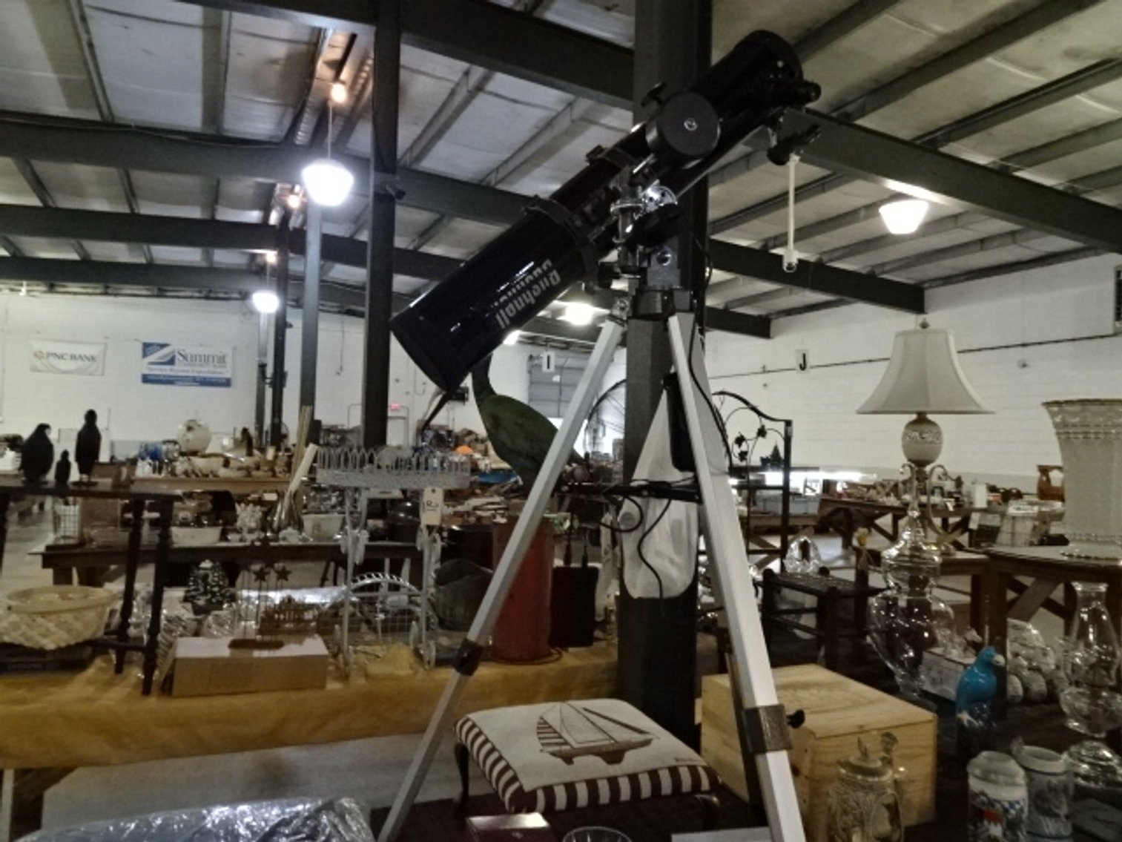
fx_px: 778
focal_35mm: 24
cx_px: 561
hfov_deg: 71.6
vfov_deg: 56.8
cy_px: 421
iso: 1250
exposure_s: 1/60
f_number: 3.5
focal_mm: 4.1
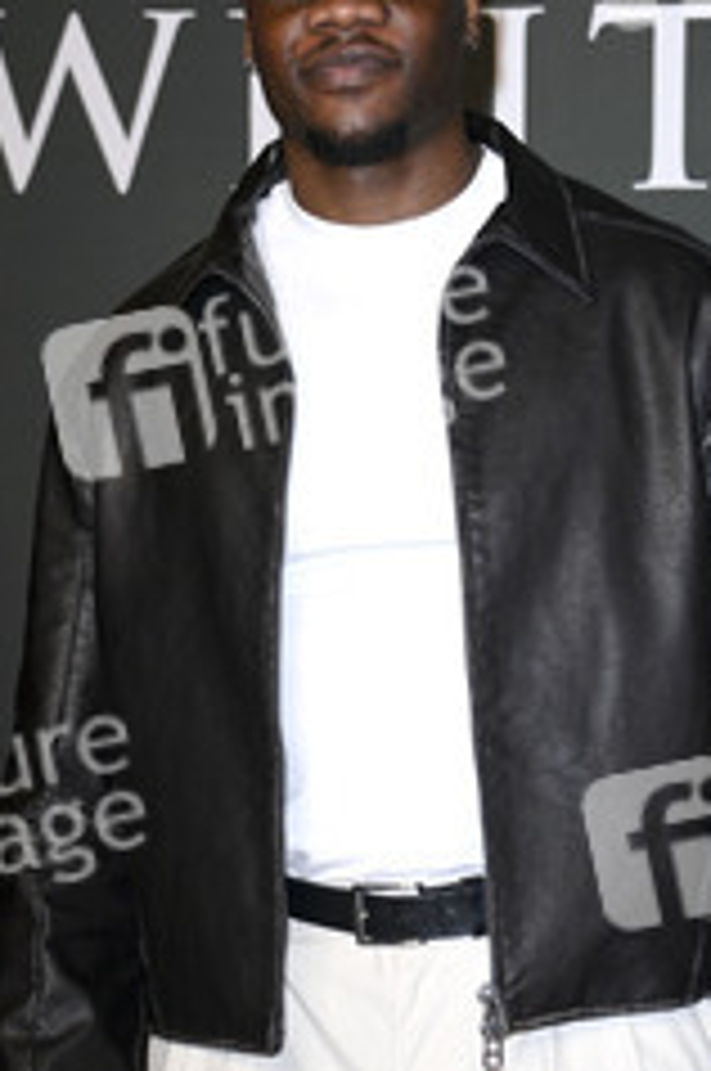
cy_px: 598
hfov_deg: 8.3
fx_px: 4902
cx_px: 405
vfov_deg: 12.5
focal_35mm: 165
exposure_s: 1/200
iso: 1250
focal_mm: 98
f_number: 5.3
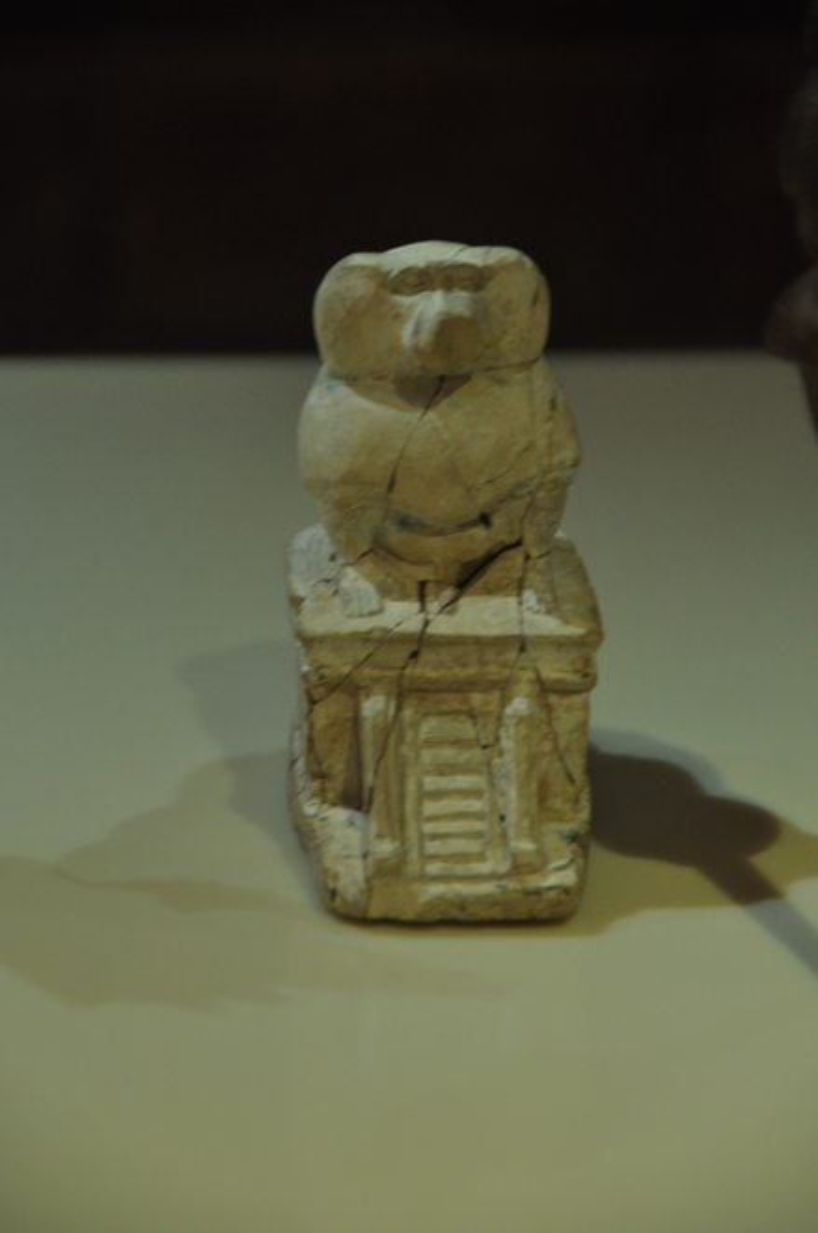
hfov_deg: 4.6
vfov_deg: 6.9
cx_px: 409
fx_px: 10262
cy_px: 616
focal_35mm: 300
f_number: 5.6
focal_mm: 200
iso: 1000
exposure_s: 1/30
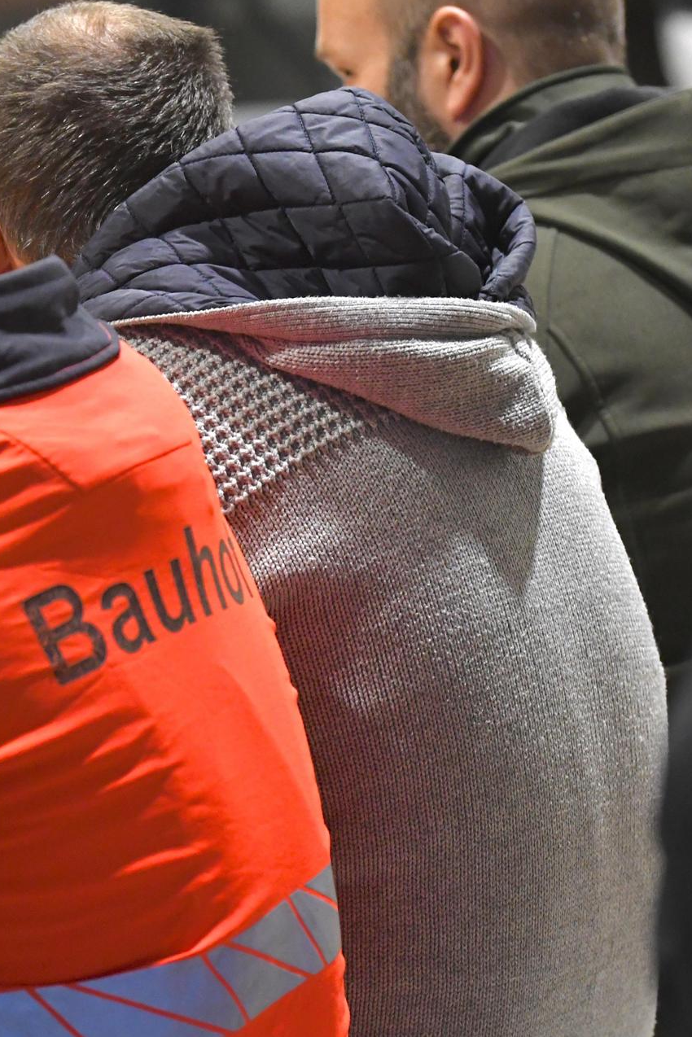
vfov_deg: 9.1
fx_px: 6512
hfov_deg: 6.1
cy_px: 518
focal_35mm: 226
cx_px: 56
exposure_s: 1/250
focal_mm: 100
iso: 3200
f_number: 4
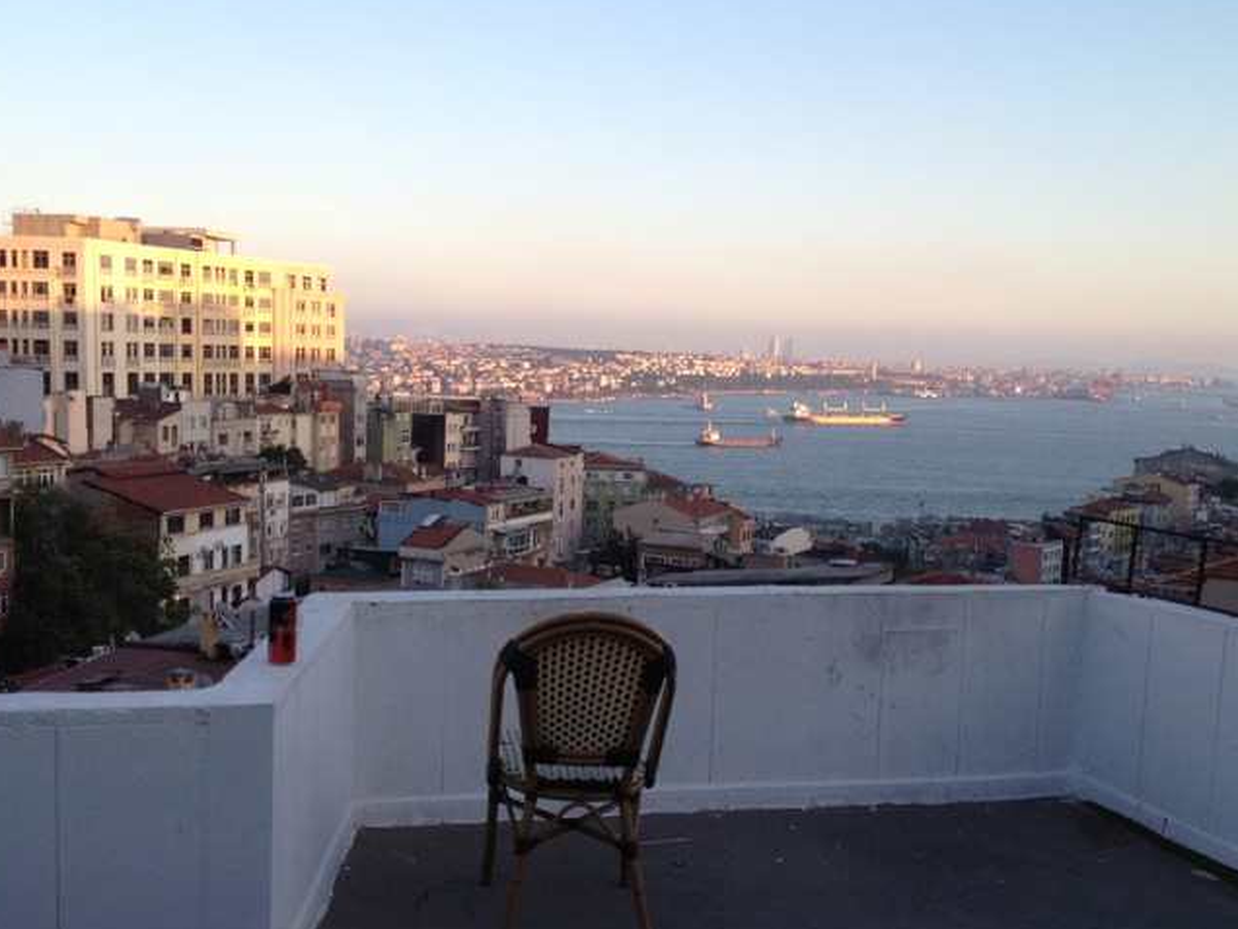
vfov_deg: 32.8
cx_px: 568
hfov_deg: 42.9
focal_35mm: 44
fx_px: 1574
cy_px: 530
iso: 64
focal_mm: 4.28
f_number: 2.4
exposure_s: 1/289
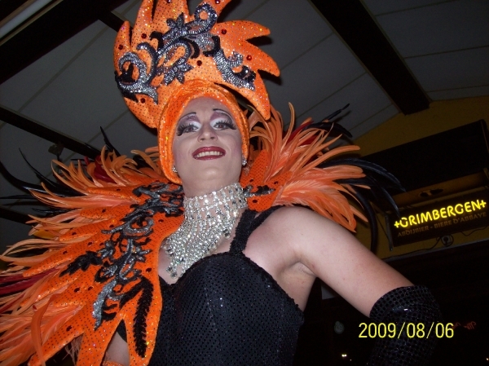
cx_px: 244
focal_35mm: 36
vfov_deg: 39.6
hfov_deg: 51.4
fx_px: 508
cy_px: 183
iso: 80
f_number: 2.7
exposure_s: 1/64
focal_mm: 6
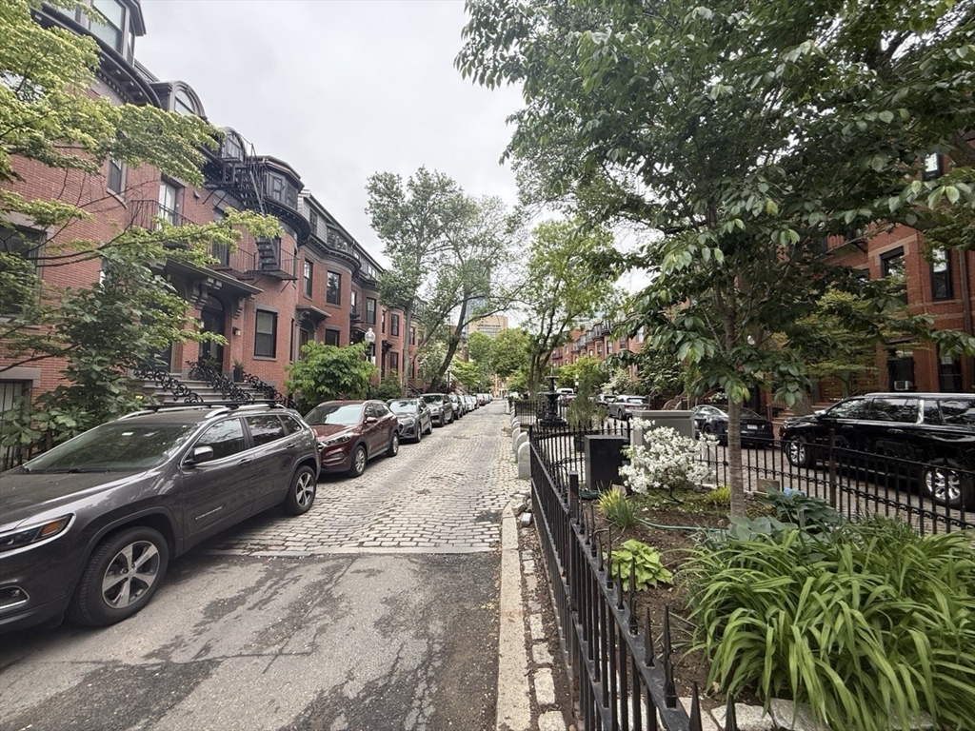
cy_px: 366
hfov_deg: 102.1
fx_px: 394
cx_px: 488
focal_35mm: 14
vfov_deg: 85.7
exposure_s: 1/300
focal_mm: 2.22
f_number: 2.2
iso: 64
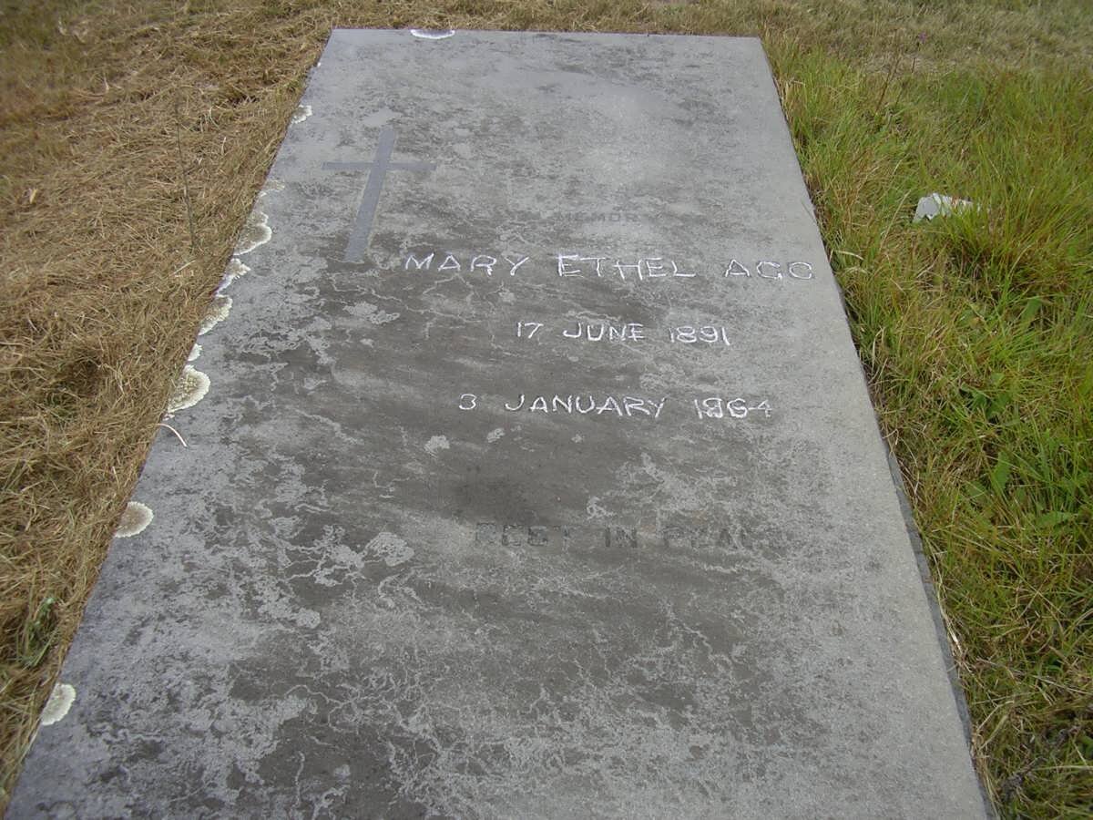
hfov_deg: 49.0
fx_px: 1200
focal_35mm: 38
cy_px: 410
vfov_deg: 37.7
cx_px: 546
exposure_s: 1/200
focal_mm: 5.8
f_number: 2.9
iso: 50
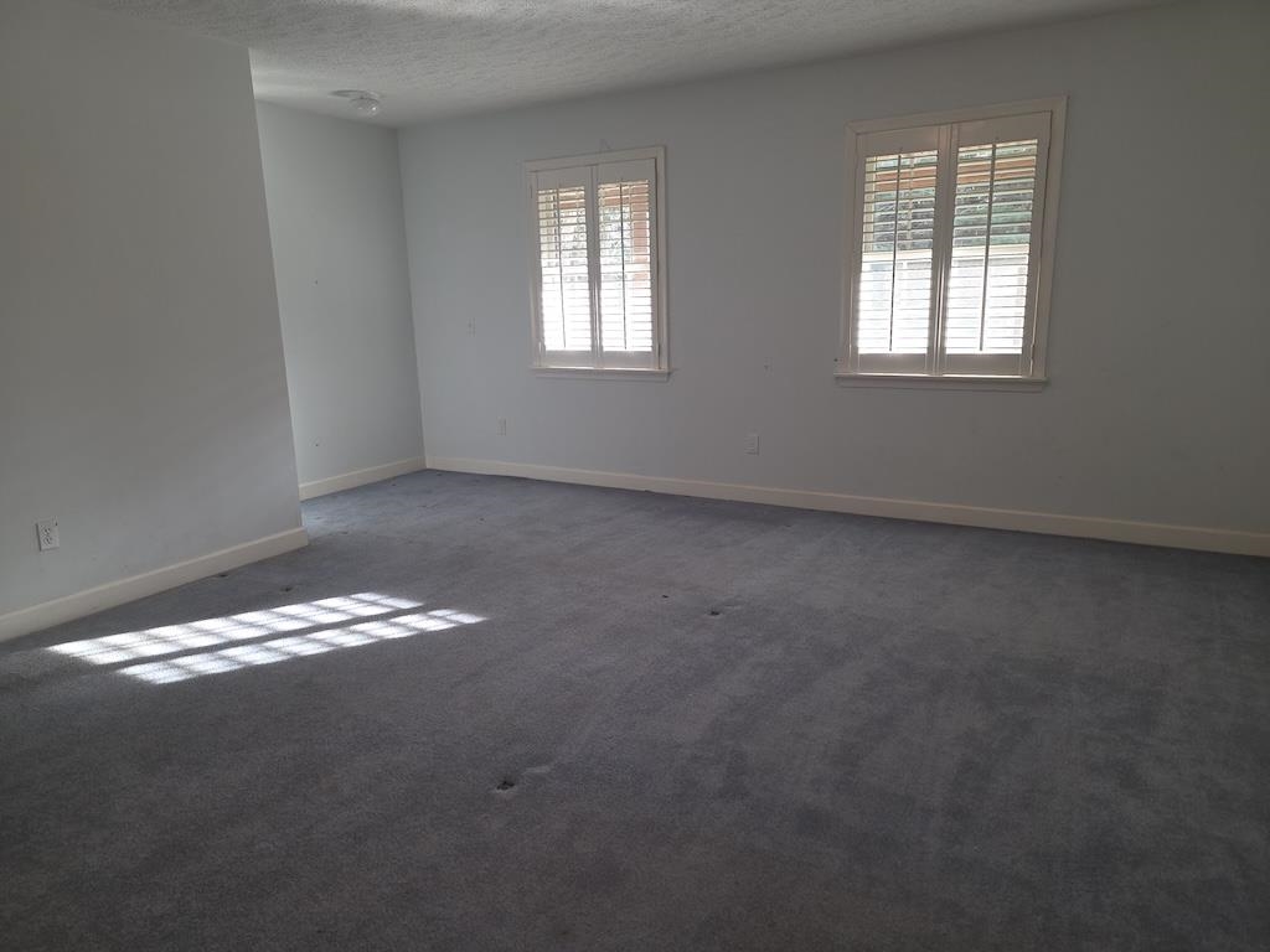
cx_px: 635
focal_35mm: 23
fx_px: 844
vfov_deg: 58.9
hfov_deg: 73.9
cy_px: 476
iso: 100
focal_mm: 6.3
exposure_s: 1/60
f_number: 1.7
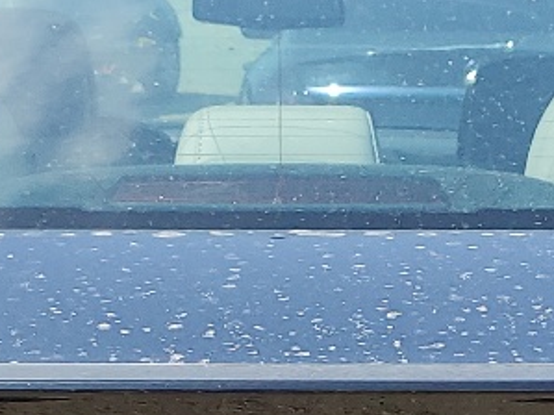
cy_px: 663
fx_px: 2224
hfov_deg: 14.2
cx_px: 239
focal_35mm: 139
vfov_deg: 10.2
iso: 50
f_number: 1.5
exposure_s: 1/1667
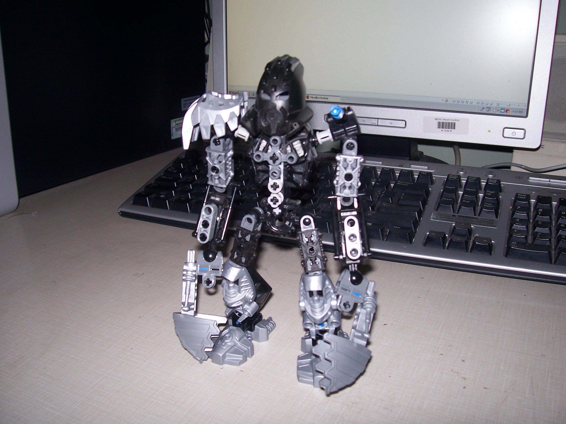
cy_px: 209
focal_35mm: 35
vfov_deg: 40.7
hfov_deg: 52.6
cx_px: 280
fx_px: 572
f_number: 2.7
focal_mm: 5.6
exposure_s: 1/60
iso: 80
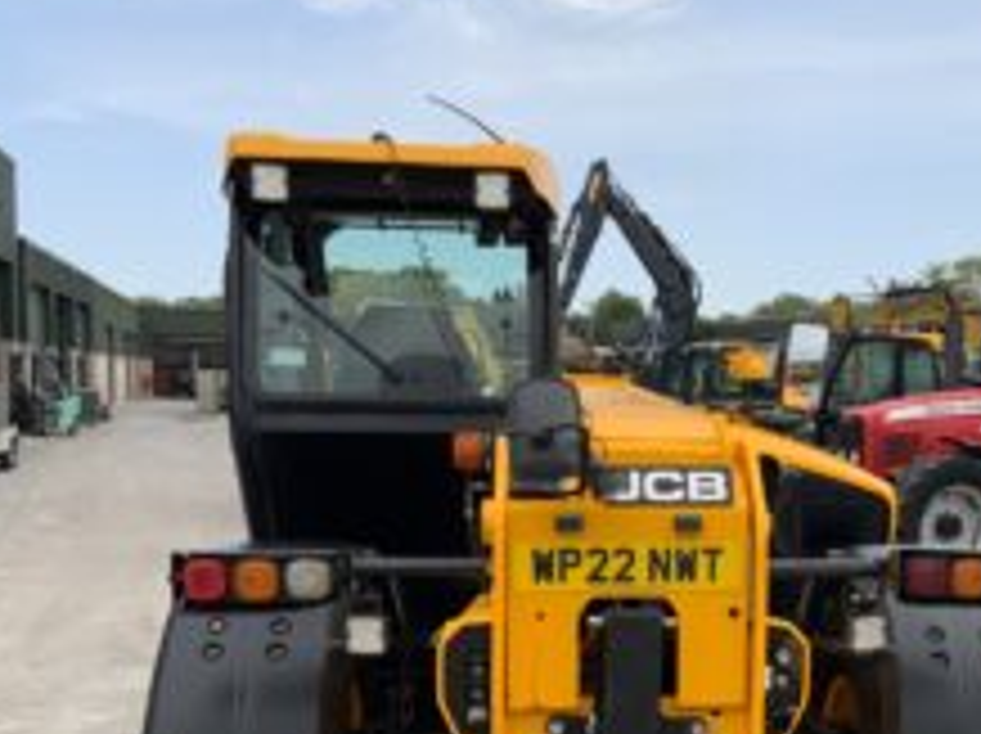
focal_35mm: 48
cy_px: 545
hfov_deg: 38.9
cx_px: 711
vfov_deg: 29.8
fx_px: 1359
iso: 16
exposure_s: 1/1144
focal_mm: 3
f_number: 1.8
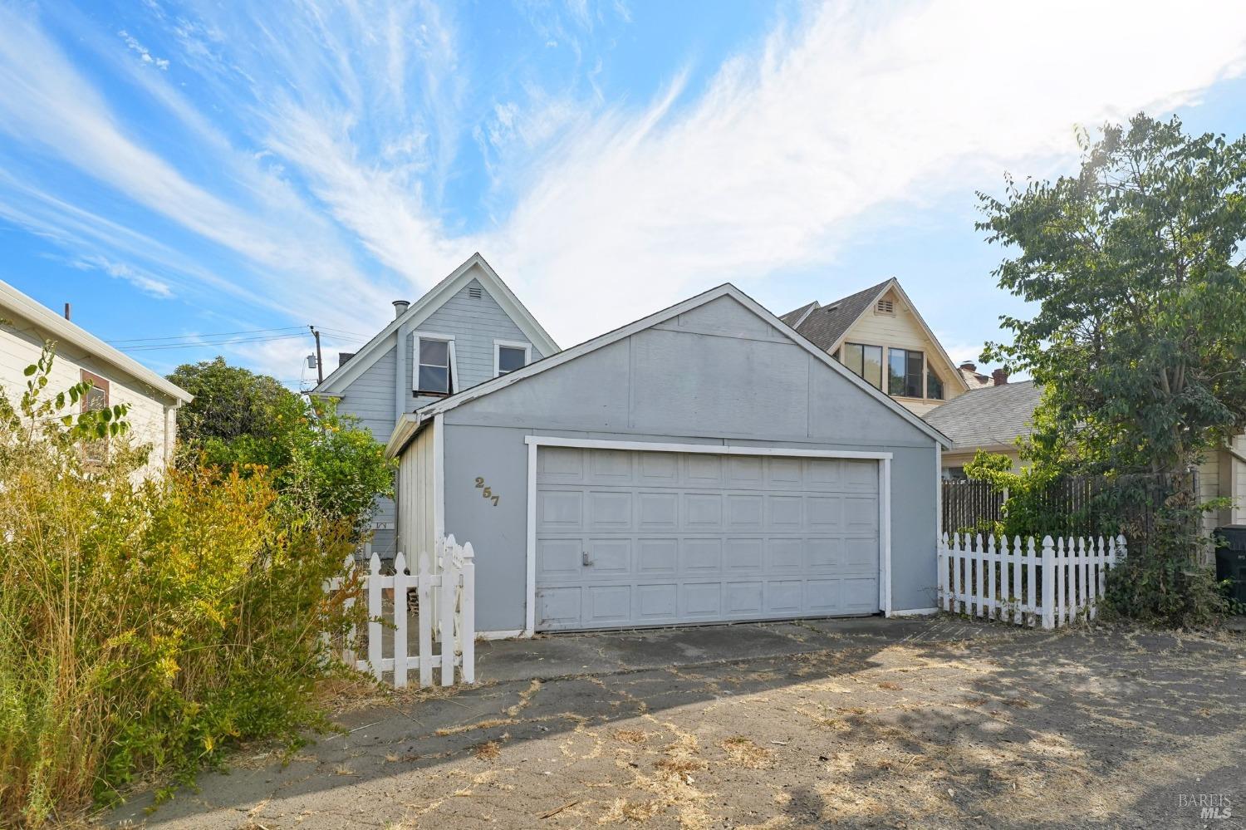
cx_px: 623
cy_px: 415
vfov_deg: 67.6
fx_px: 619
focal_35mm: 18
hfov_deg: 90.3
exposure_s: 1/1000
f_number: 8
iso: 800
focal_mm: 17.9
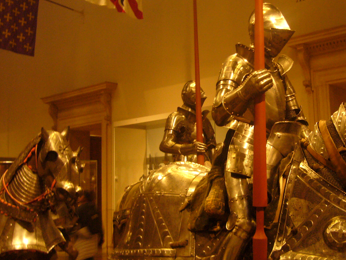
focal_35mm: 51
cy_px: 92
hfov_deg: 36.8
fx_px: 510
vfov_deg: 28.4
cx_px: 251
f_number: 2.8
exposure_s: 1/8
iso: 200
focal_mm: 5.8
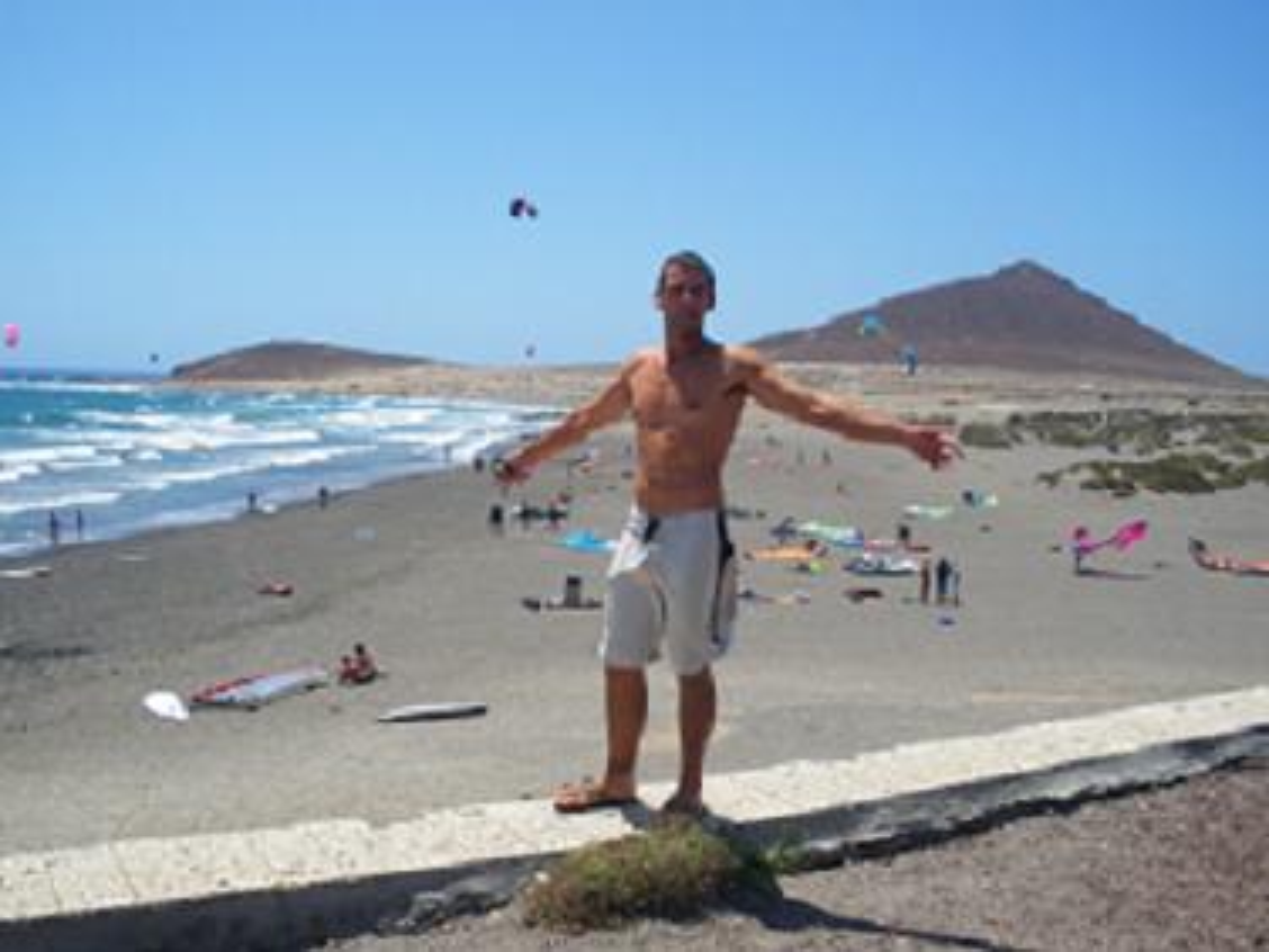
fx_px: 1320
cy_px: 476
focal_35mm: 36
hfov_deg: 51.4
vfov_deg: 39.7
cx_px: 634
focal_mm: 6.3
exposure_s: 1/320
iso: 80
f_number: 5.4
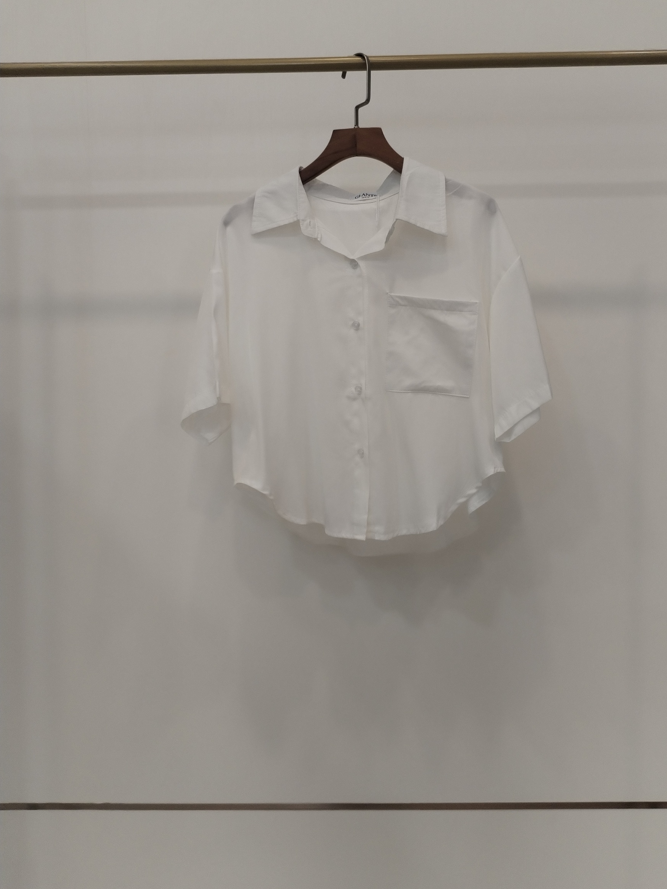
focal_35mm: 30
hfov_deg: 46.8
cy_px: 448
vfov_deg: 60.0
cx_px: 344
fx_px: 771
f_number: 1.8
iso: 268
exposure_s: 1/120
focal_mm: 4.75
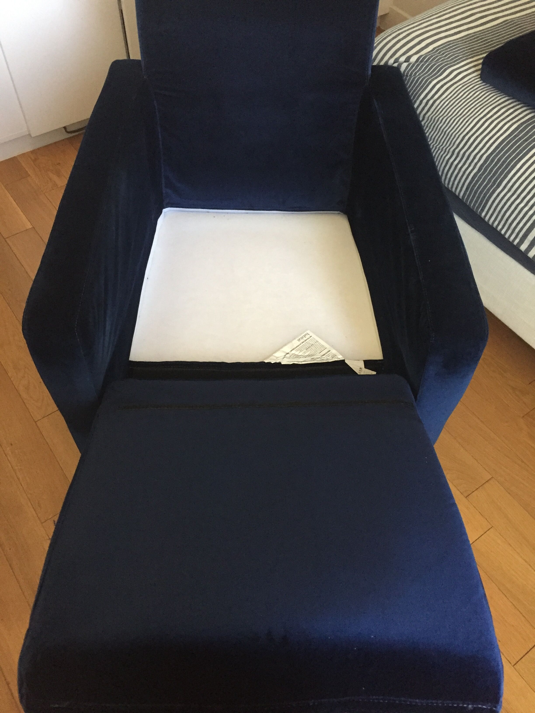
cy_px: 356
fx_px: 598
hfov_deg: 48.2
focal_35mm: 29
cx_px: 268
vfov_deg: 61.7
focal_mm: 4.15
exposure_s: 1/25
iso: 250
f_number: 2.2
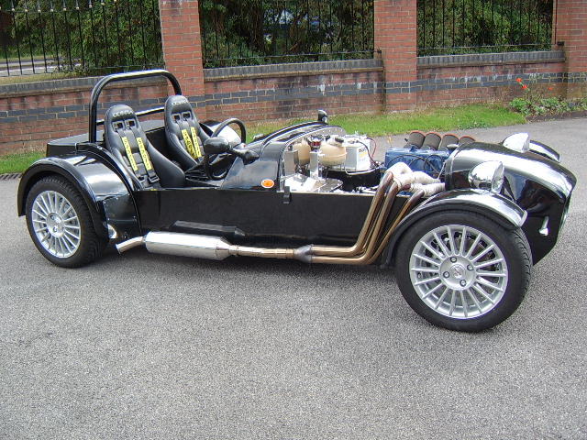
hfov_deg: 58.4
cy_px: 220
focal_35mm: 31
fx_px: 526
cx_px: 294
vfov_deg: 45.4
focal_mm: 8.13
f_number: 2.7
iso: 50
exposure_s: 1/125
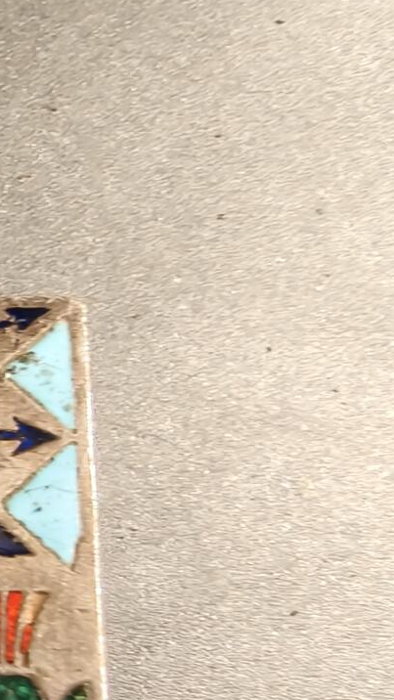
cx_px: -149
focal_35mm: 63
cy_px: 746
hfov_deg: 17.6
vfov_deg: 30.3
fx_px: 1170
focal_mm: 2.32
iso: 640
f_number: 2
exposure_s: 1/50
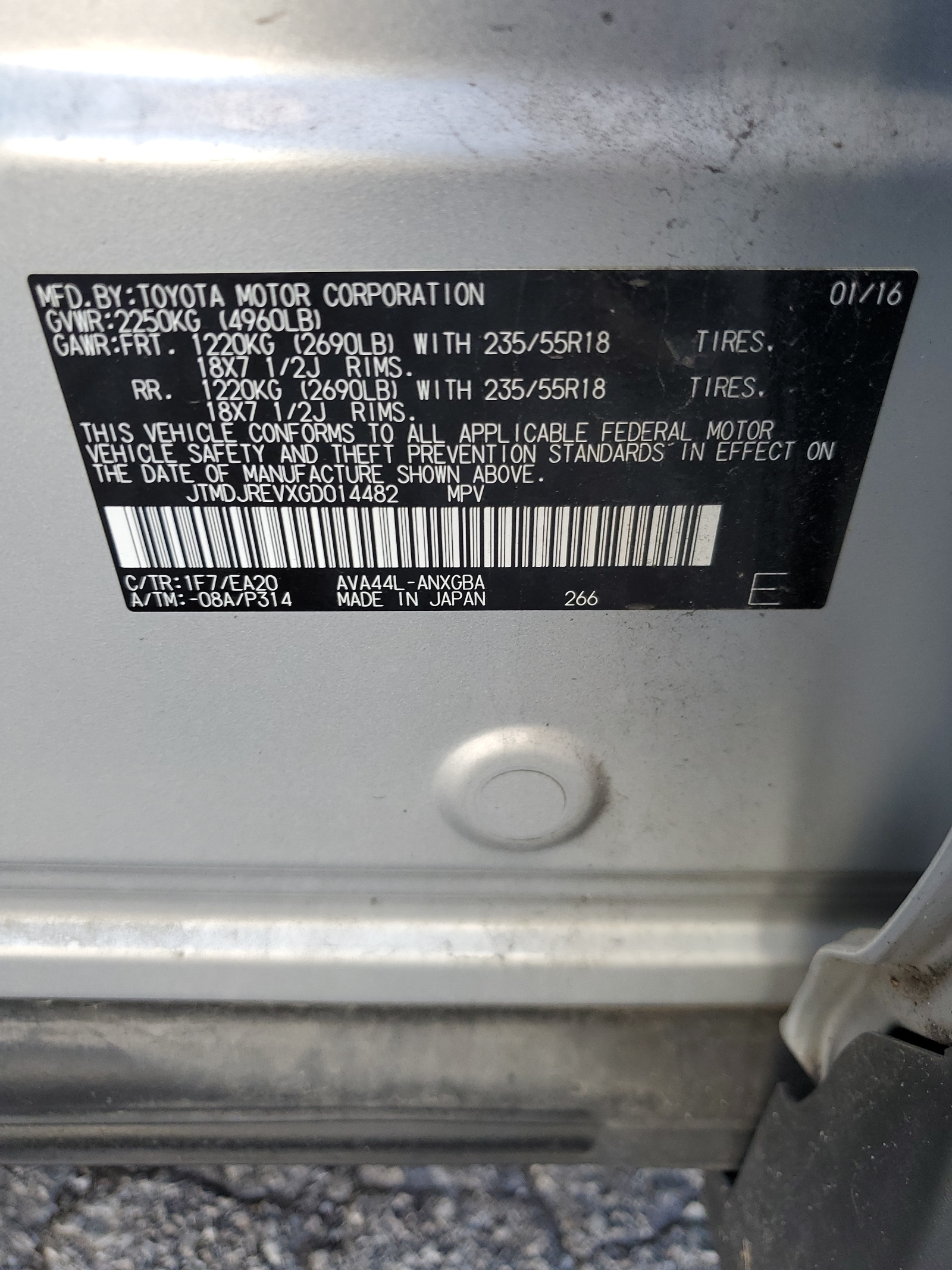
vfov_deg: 67.3
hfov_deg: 53.1
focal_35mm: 26
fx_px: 953
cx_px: 476
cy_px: 635
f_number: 1.5
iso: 50
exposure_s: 1/149
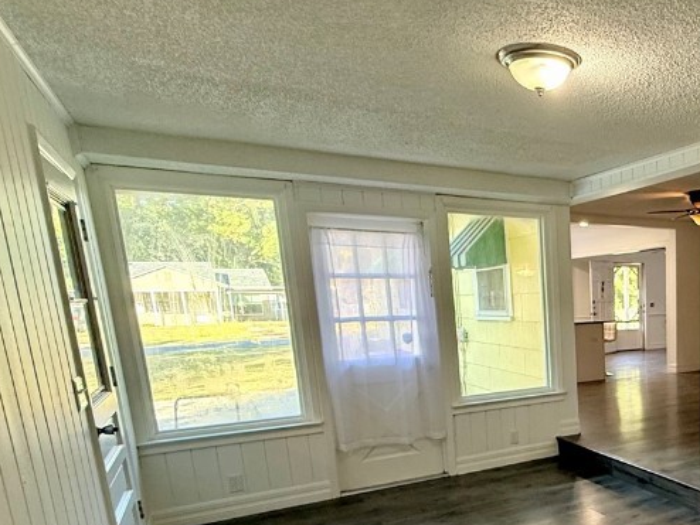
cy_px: 410
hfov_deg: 53.8
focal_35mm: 29
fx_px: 587
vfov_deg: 46.1
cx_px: 631
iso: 250
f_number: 2.2
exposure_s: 1/120
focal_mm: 2.22
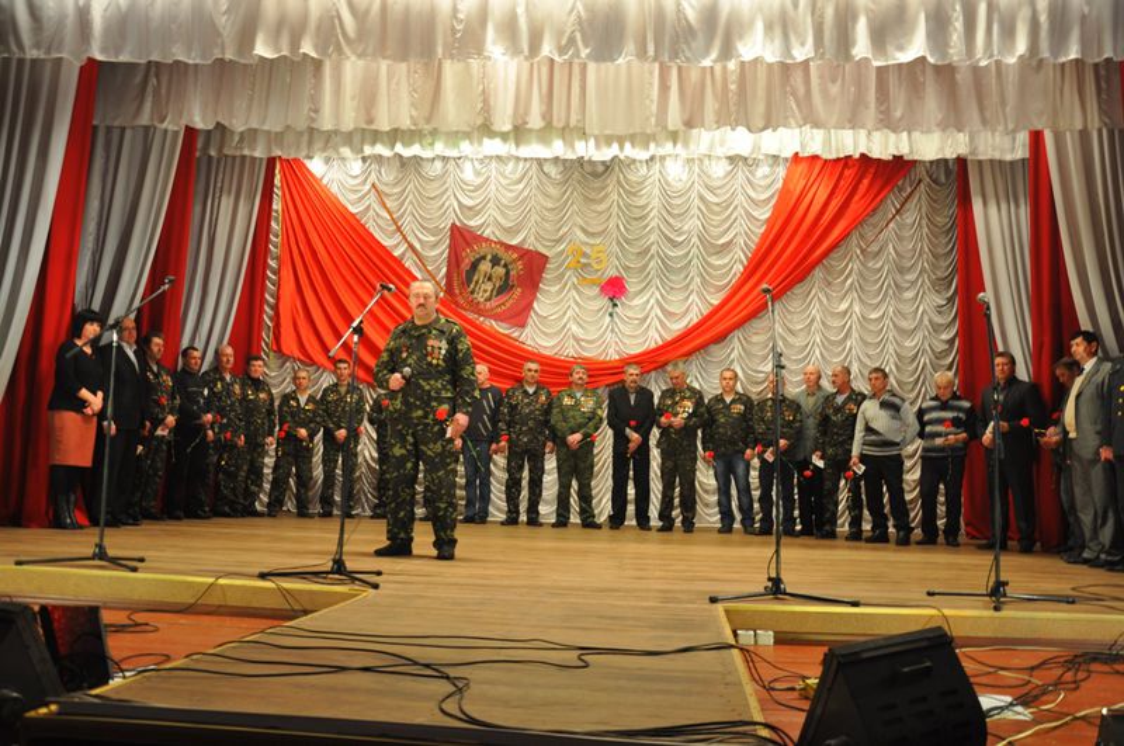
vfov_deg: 39.9
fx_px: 1029
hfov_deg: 57.3
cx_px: 562
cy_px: 373
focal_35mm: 33
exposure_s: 1/15
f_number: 4
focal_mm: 22
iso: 400
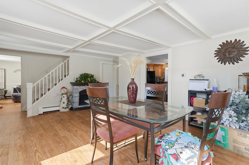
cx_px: 124
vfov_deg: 71.9
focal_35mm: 16
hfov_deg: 95.0
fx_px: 114
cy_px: 82
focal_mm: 11
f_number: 7.1
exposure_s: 1/500
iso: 800
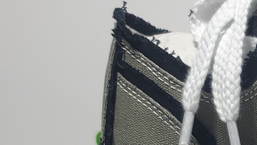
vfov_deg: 9.1
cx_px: 450
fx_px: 845
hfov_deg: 15.2
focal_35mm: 124
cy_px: 303
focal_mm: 4.3
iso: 50
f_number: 1.5
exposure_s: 1/591
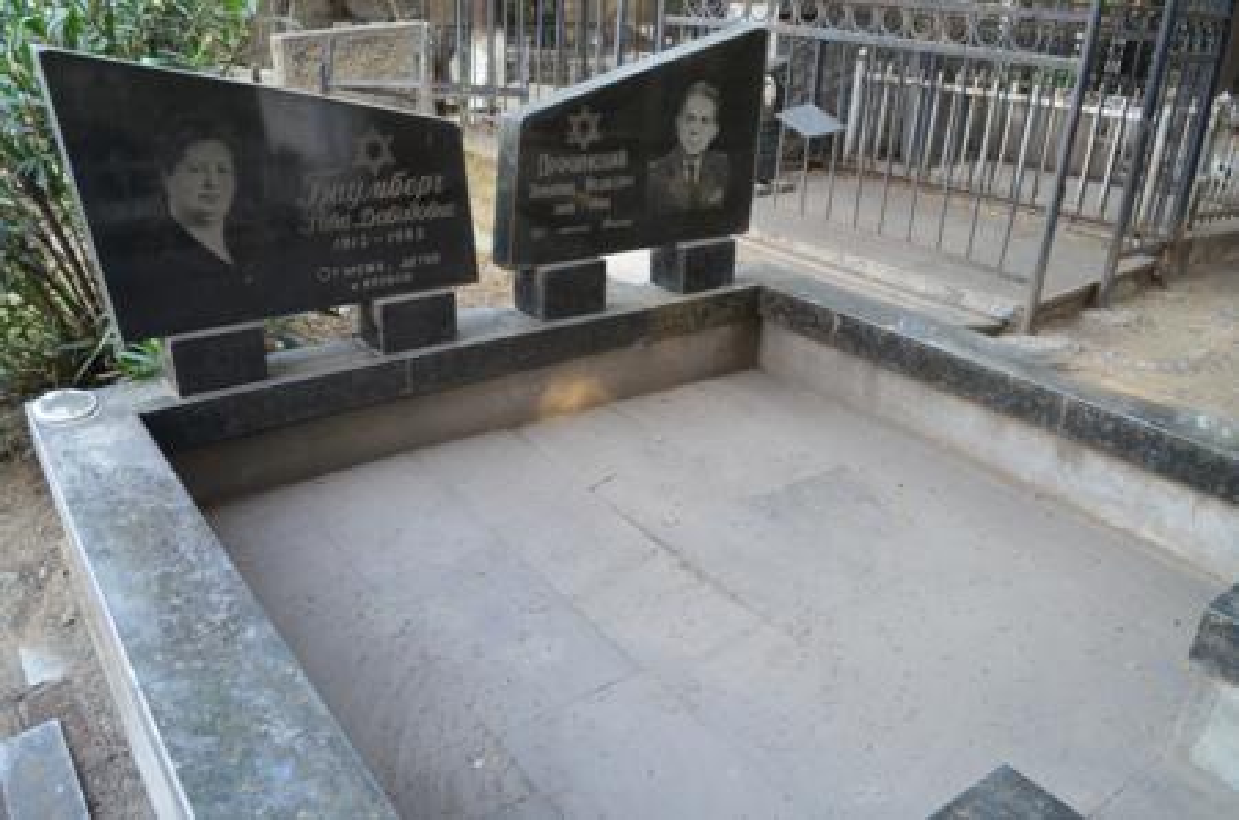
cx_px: 620
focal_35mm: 27
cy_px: 410
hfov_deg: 67.5
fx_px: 927
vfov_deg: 47.7
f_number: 5.6
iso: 720
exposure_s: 1/40
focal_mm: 18
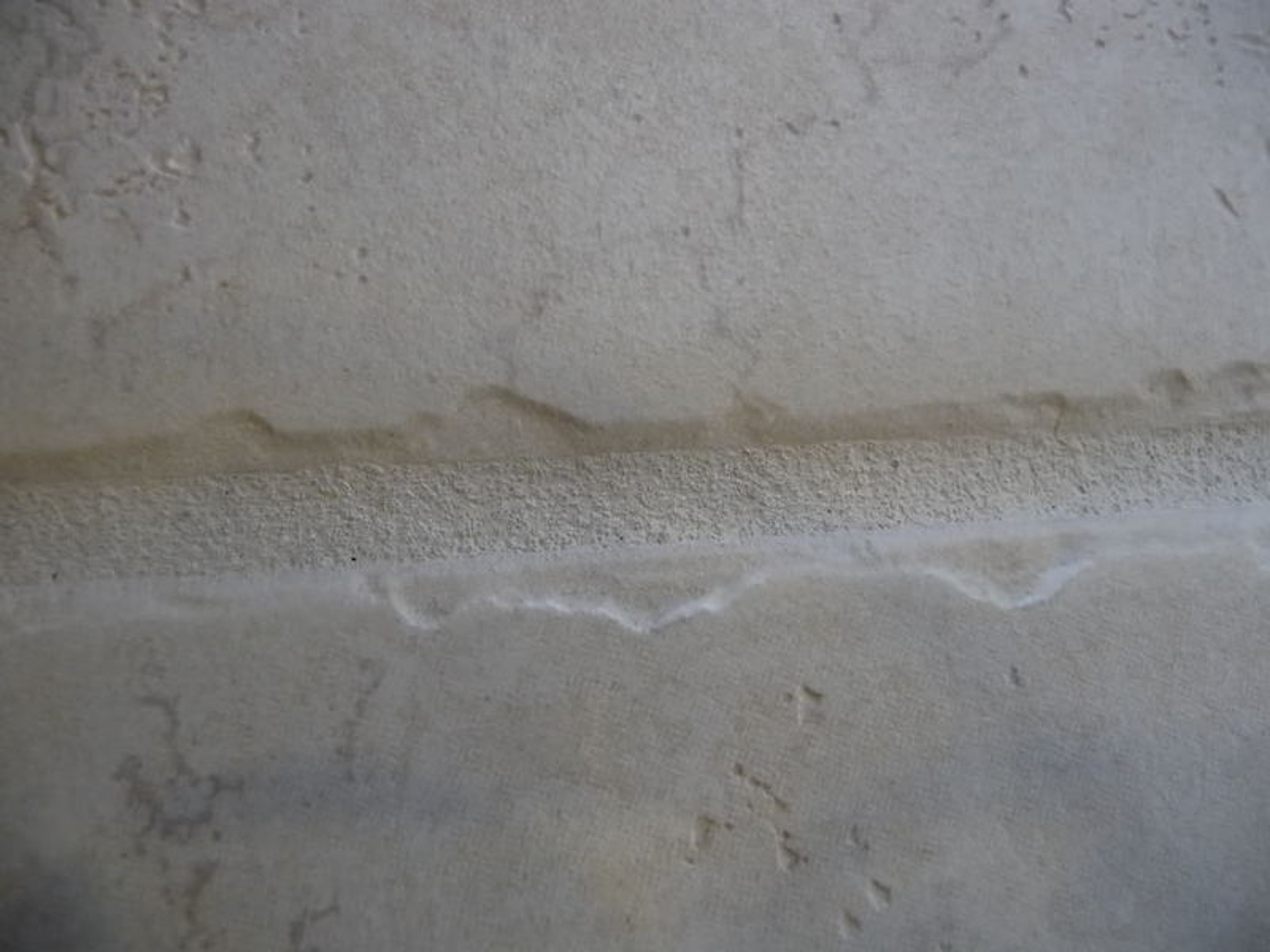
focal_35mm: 28
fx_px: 1027
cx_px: 635
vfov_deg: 49.7
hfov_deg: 63.4
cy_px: 476
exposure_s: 1/30
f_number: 3.3
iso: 250
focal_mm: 4.7
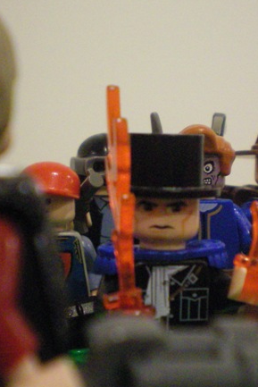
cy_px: 175
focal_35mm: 73
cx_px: 177
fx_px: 784
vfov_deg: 27.7
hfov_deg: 18.6
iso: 400
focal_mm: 6.3
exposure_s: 1/25
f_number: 3.1
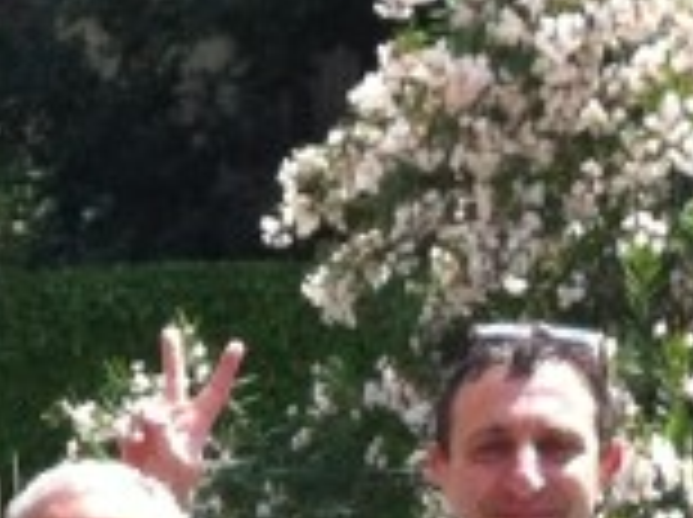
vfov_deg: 6.2
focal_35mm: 232
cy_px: 1140
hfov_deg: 8.4
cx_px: -202
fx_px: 4637
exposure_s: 1/505
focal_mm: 3.85
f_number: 2.8
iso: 80
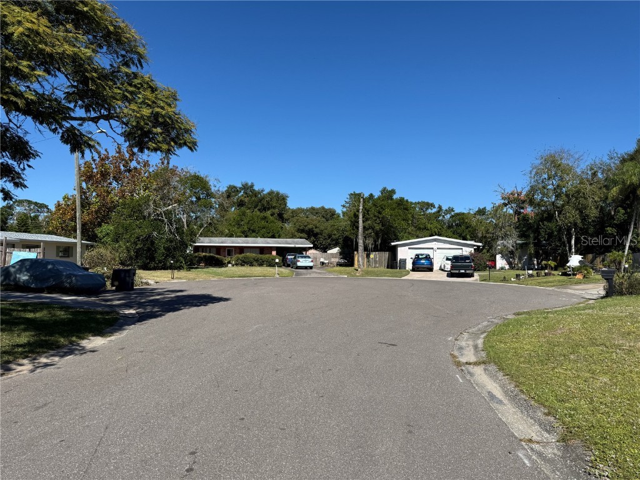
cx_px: 320
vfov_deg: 56.8
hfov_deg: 71.6
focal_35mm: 24
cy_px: 240
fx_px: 444
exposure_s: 1/5319
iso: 80
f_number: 1.78
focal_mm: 6.76
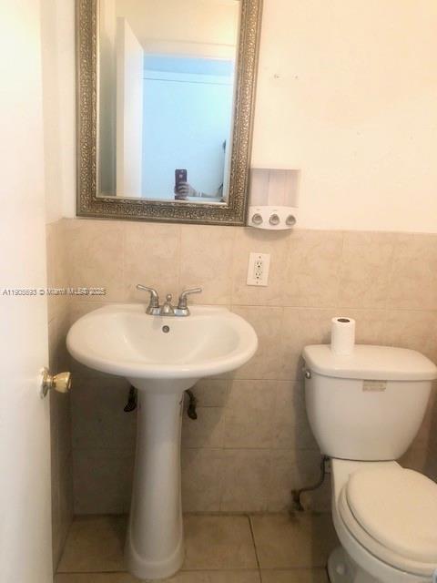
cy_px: 292
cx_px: 218
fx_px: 471
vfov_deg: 63.4
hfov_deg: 49.7
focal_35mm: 28
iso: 64
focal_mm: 3.99
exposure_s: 1/15
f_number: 1.8
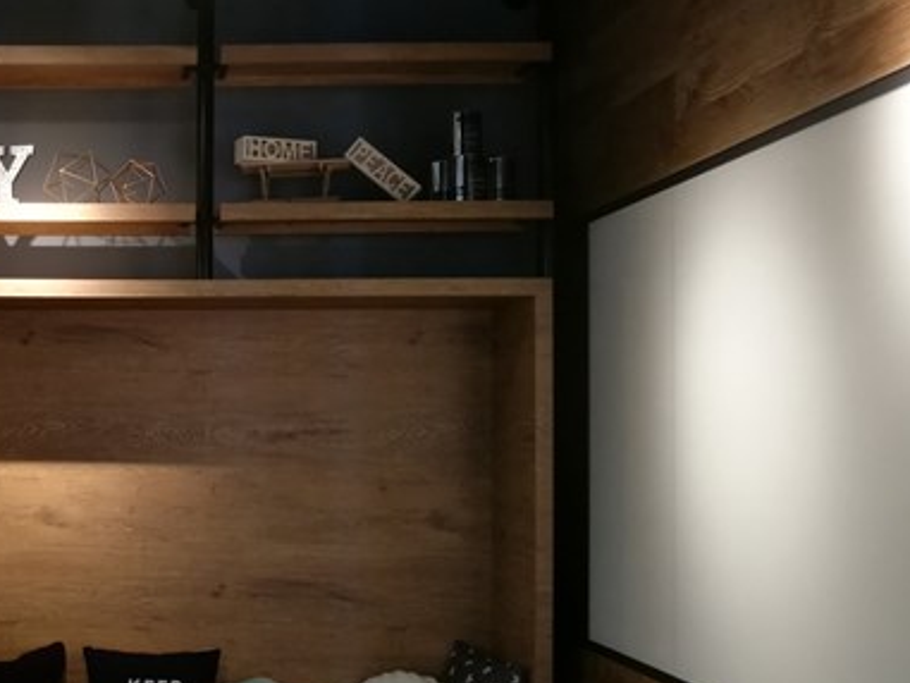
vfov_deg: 28.5
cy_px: 406
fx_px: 1341
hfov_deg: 35.0
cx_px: 62
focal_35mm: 51
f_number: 2.2
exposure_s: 1/40
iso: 200
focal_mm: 4.5
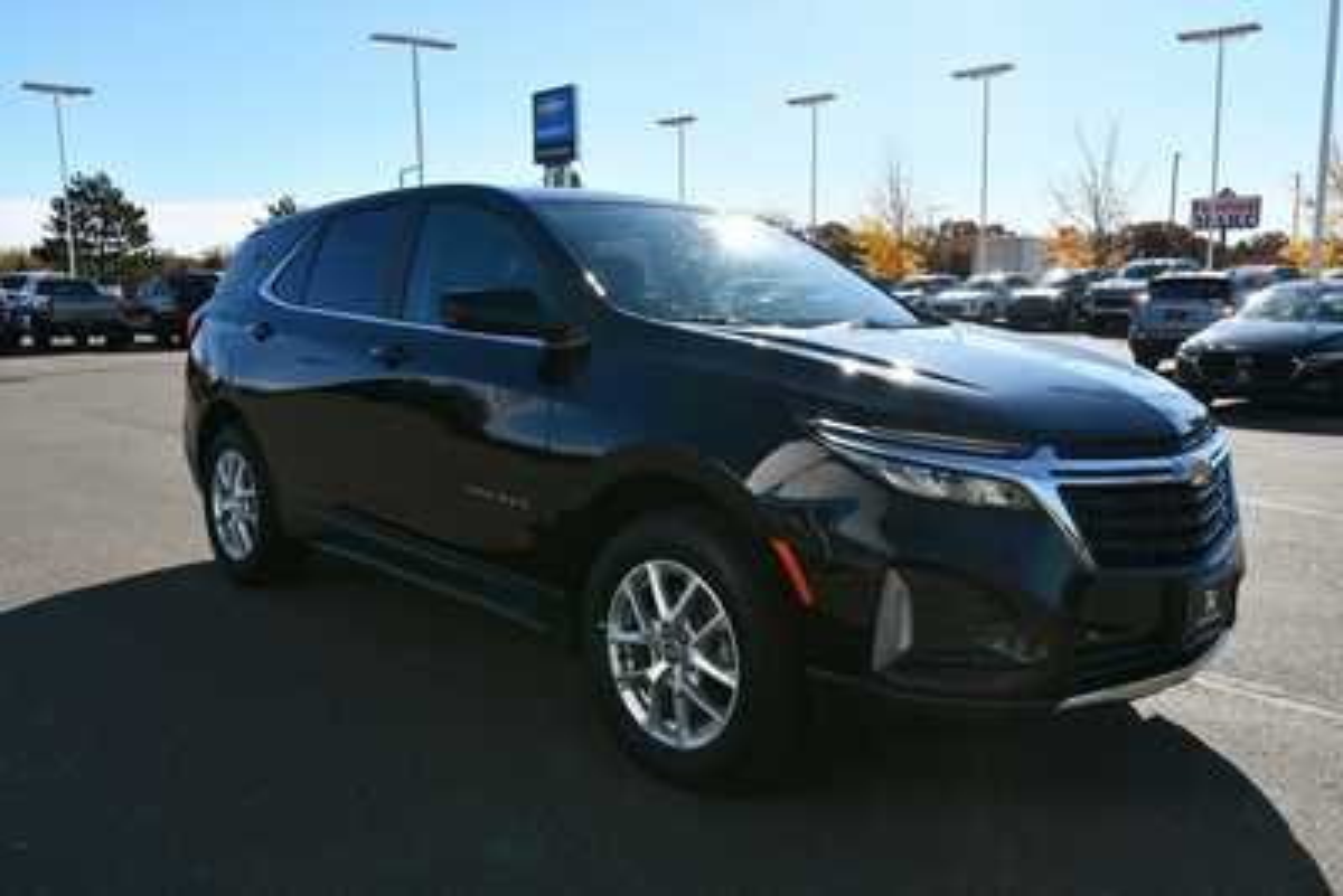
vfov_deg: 43.6
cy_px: 448
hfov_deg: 61.9
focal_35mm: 30
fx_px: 1120
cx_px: 672
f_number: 8
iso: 100
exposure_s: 1/250
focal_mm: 20
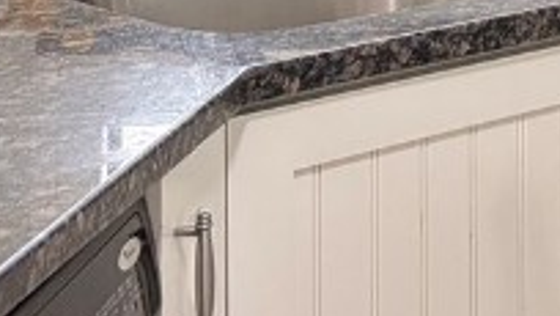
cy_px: -371
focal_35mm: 142
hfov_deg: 12.6
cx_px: 1238
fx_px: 2110
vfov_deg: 8.1
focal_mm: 5.96
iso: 320
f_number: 1.6
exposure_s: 1/60
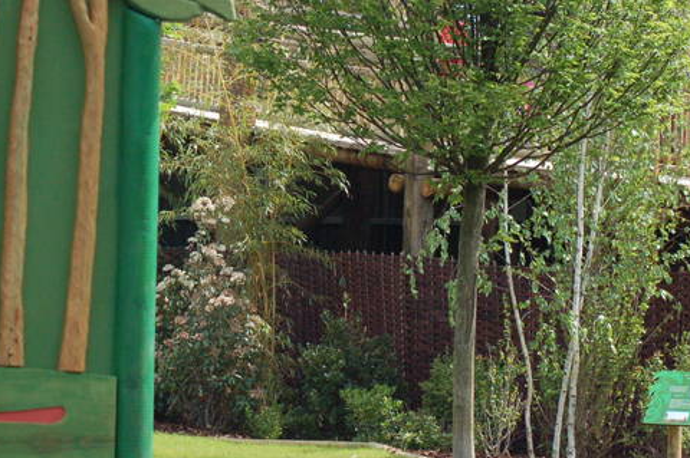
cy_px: 64
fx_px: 4289
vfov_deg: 6.1
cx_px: 223
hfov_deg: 9.2
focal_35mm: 224
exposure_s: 1/800
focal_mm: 70
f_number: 7.1
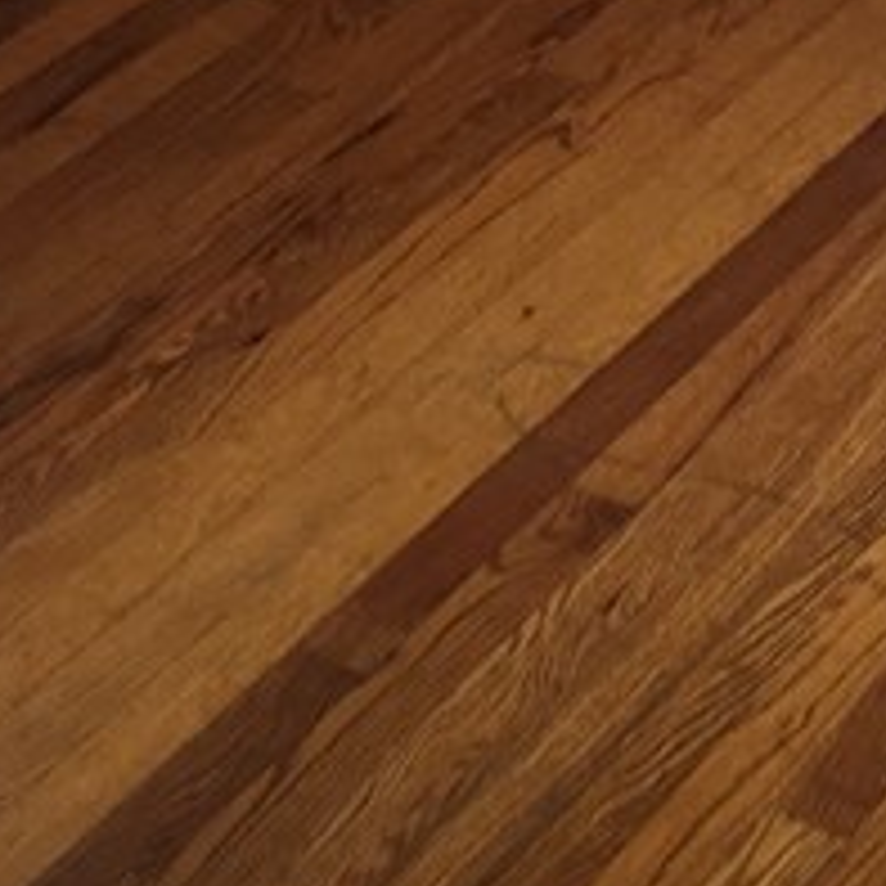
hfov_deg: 12.9
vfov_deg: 11.9
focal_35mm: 133
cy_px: -783
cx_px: 985
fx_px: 3851
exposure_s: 1/40
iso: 25
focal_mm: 4.15
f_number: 2.2
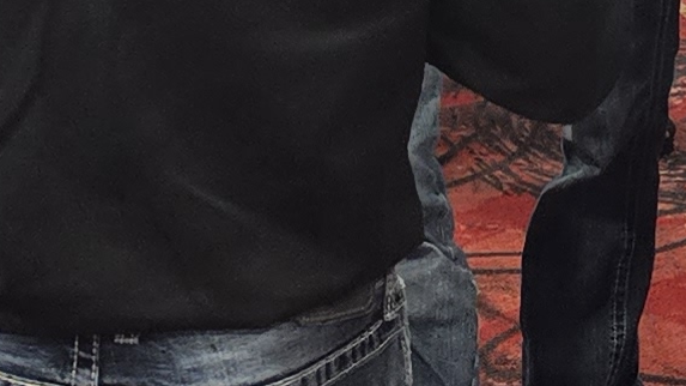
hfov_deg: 12.3
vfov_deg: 6.4
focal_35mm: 175
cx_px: 443
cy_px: -731
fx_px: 3183
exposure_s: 1/120
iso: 500
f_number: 1.7
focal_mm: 6.3
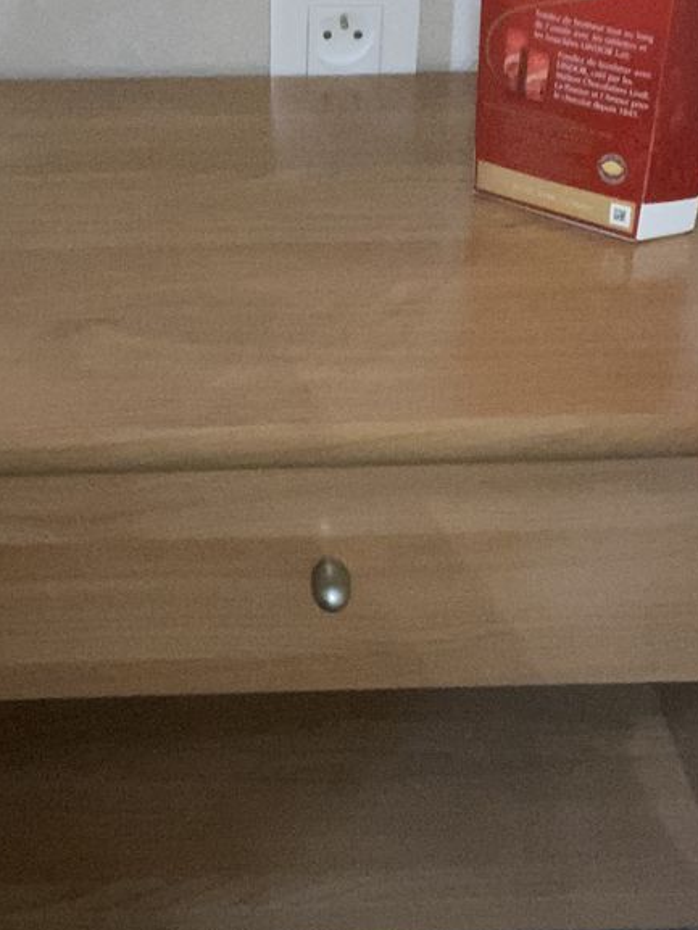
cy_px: 406
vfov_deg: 36.8
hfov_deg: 28.0
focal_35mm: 52
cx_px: 280
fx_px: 1398
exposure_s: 1/18
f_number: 2.2
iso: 400
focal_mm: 2.71
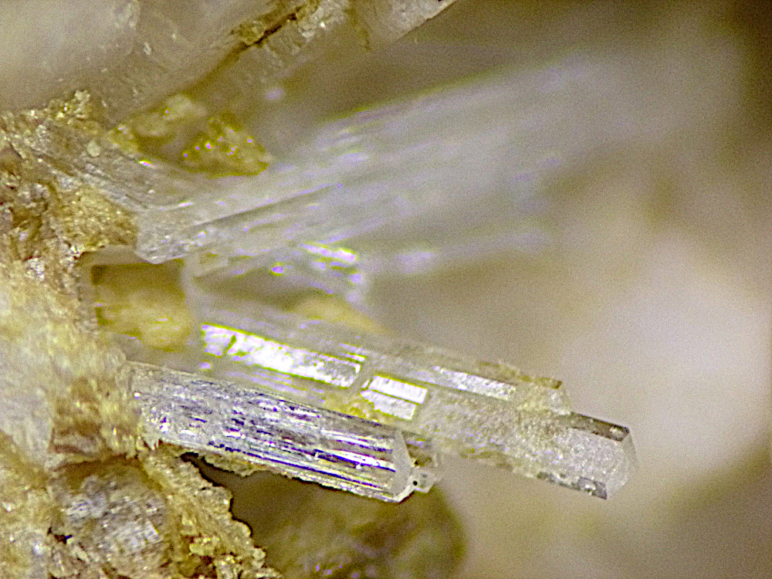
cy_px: 290
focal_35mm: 100
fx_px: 2230
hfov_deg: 19.6
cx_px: 386
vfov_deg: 14.8
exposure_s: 1/125
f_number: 5.7
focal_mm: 18
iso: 400
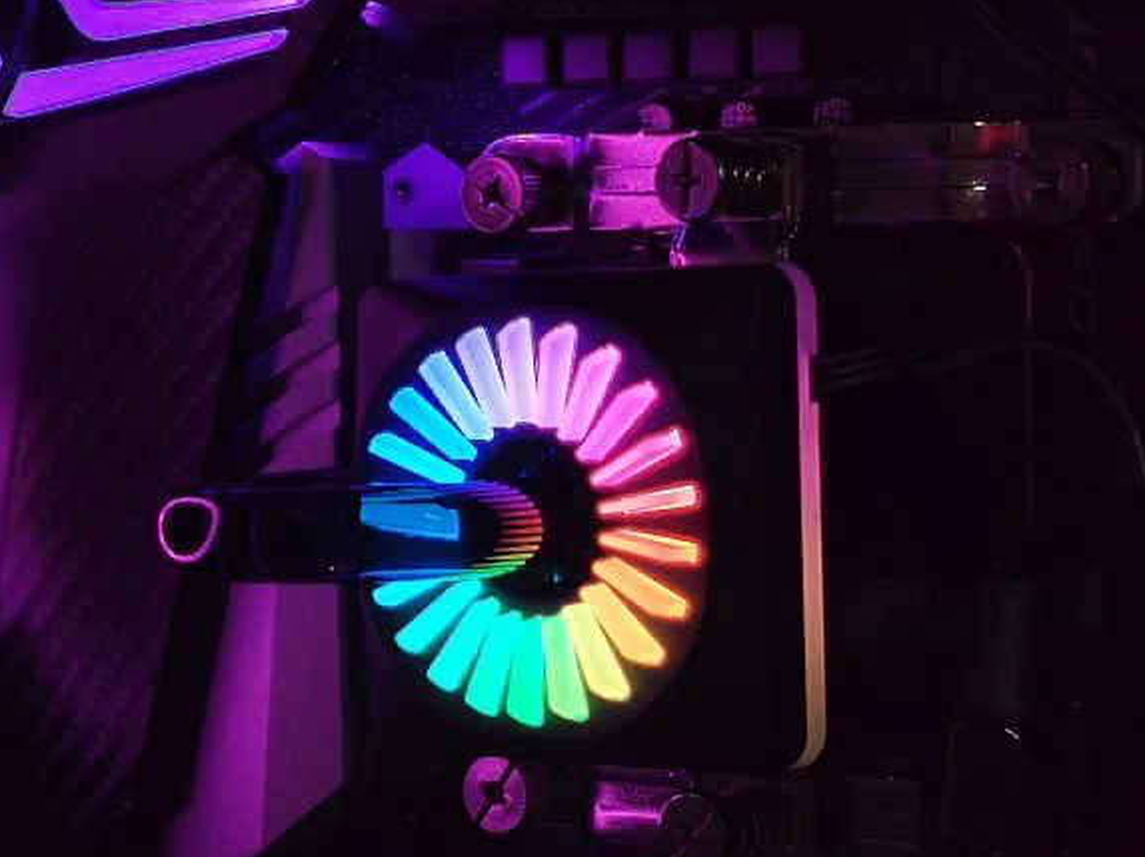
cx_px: 414
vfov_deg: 14.5
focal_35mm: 102
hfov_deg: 19.2
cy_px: 501
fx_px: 3372
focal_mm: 5.56
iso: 50
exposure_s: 1/107
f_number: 1.6
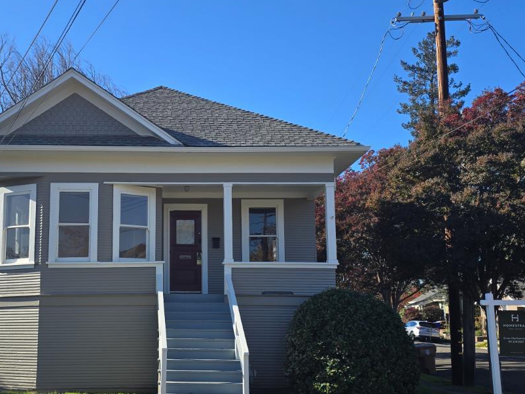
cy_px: 239
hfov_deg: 43.1
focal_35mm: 43
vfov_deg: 33.5
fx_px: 652
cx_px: 169
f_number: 1.7
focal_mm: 6.3
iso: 12
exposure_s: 1/529
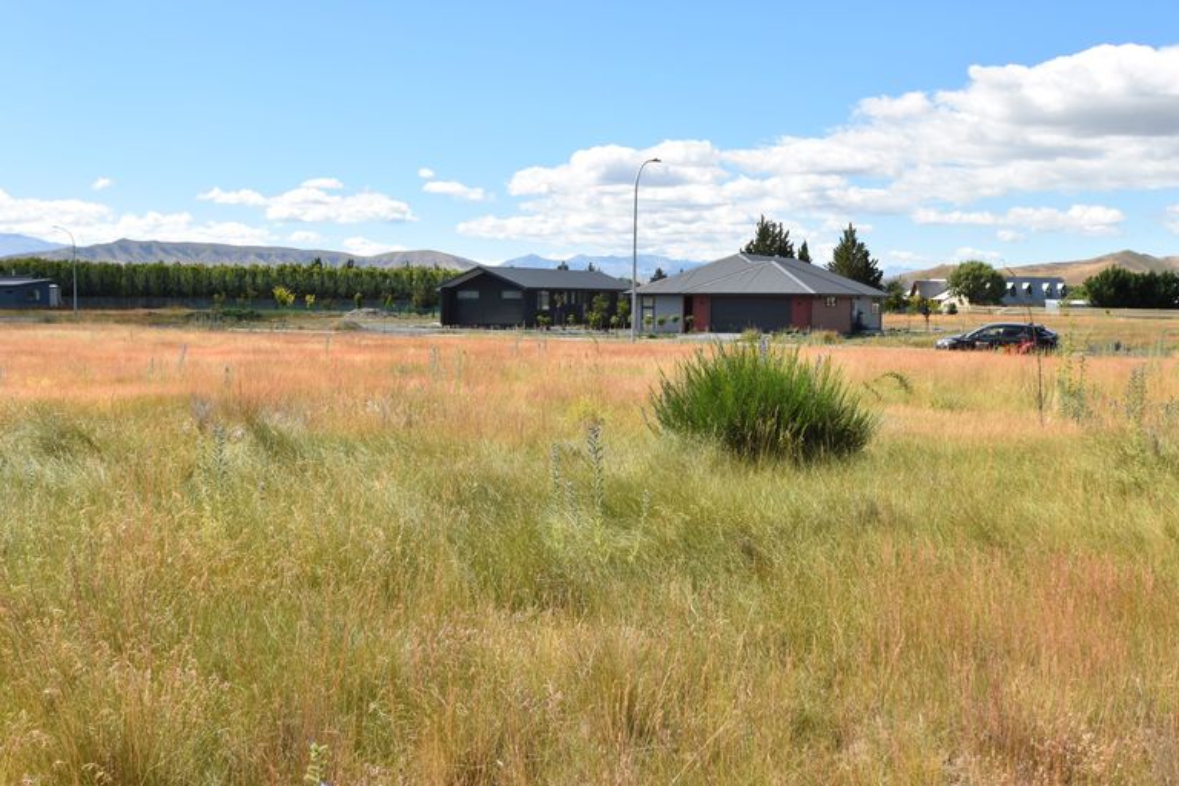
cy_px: 393
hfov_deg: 57.2
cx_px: 590
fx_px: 1081
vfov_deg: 40.0
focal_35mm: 33
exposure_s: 1/400
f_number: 10
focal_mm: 22
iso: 200
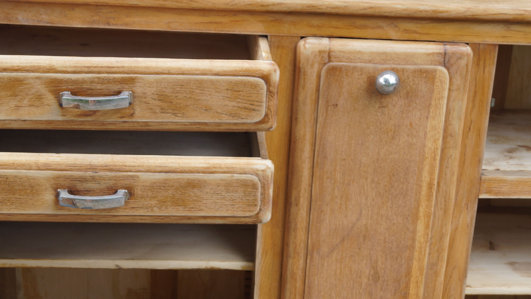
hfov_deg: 29.3
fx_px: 1014
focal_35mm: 72
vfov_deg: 16.7
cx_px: 327
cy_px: 185
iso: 100
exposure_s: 1/80
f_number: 4.5
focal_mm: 28
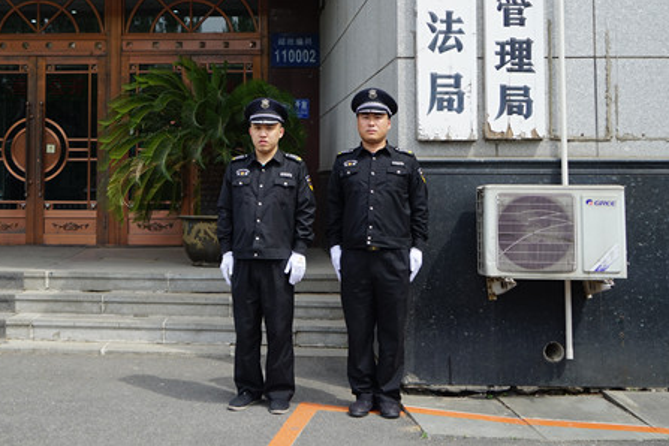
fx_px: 873
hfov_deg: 41.2
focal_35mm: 47
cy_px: 128
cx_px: 202
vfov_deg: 28.3
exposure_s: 1/800
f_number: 4.5
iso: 200
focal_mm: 30
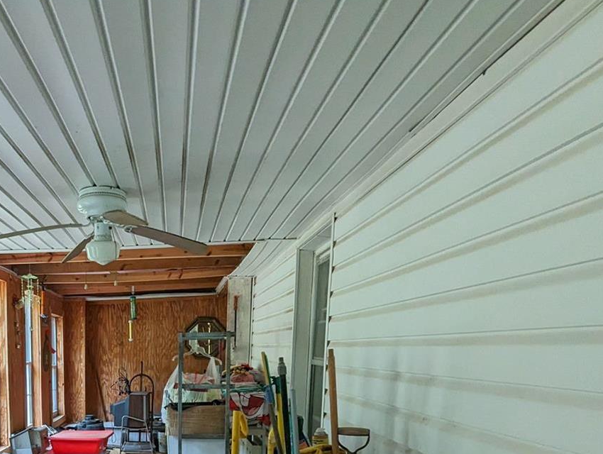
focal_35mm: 30
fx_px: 523
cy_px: 416
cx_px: 119
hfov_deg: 55.6
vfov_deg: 42.6
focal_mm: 2.35
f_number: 2.2
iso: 213
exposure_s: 1/120
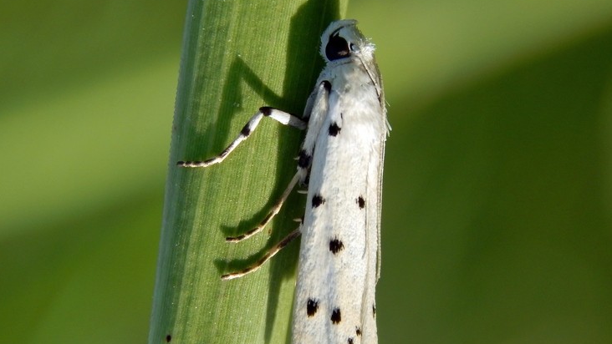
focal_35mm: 219
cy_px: 225
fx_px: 3554
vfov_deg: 5.5
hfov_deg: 9.8
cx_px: 319
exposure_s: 1/320
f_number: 5.3
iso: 125
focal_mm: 32.8
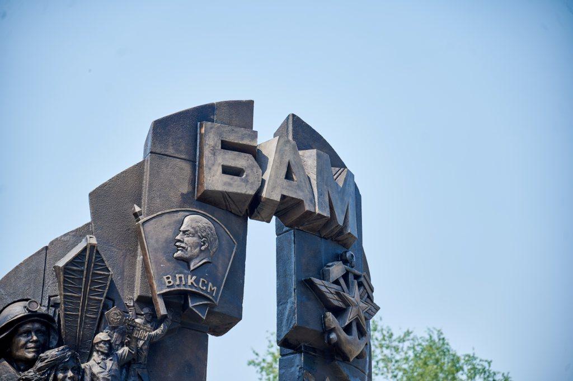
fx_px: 1670
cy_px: 190
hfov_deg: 19.5
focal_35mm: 105
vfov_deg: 13.0
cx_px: 286
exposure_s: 1/500
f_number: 4
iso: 100
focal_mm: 105
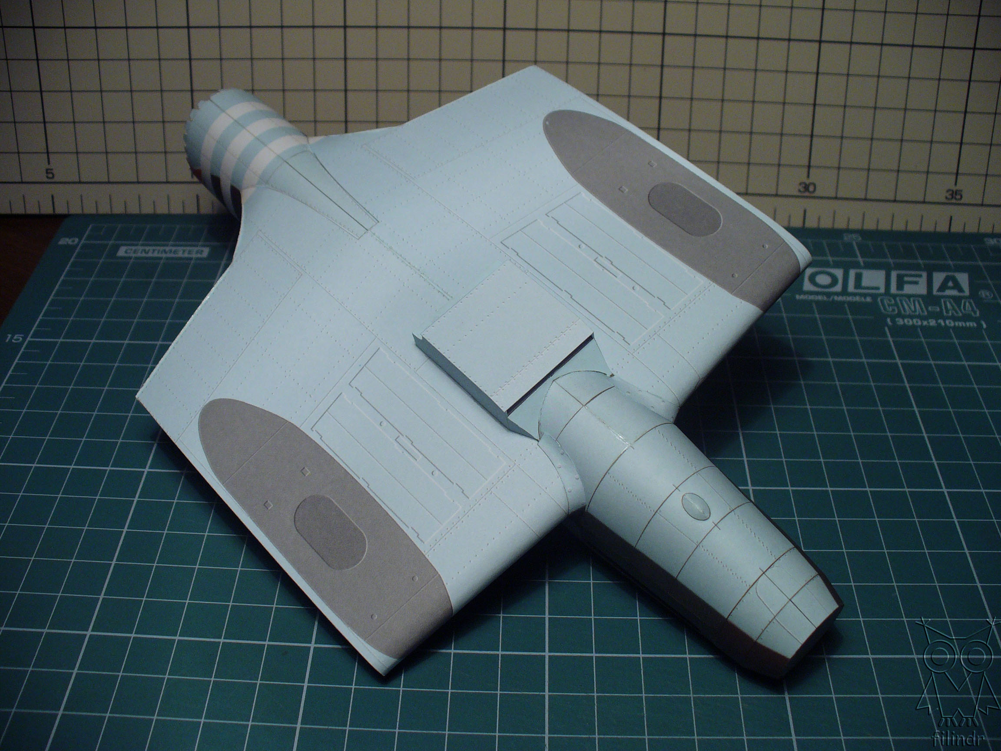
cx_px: 500
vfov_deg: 38.7
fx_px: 1070
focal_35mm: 37
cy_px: 376
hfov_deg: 50.1
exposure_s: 1/80
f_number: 2.8
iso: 100
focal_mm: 6.1
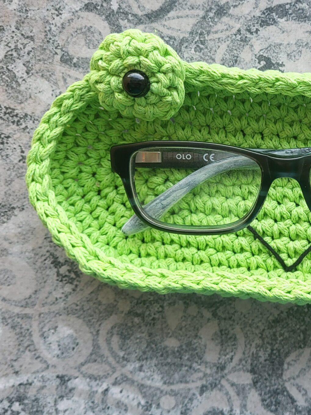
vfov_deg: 38.9
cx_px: 283
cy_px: 196
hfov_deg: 28.5
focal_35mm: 49
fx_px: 587
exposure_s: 1/100
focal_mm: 5.4
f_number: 1.8
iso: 100
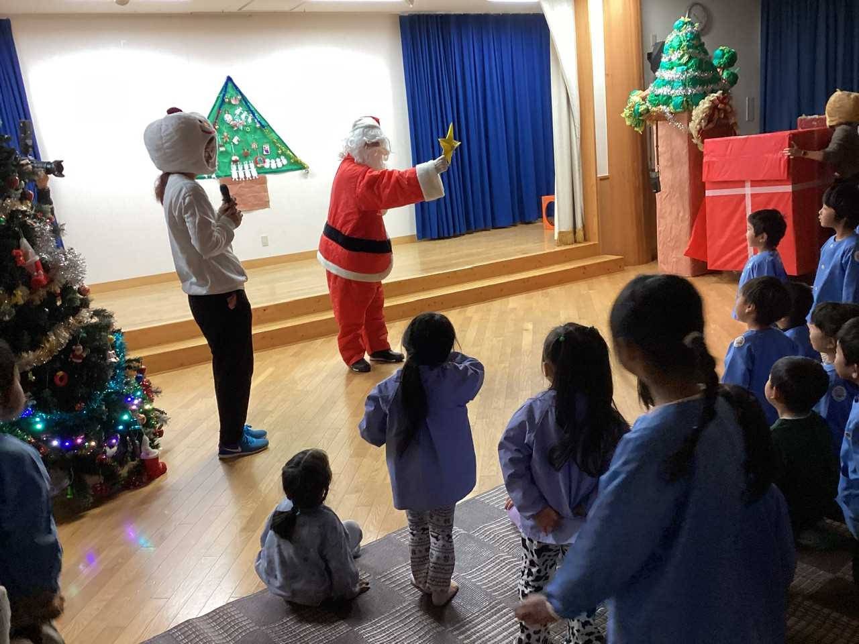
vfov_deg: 45.4
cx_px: 430
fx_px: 769
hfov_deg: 58.4
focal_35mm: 31
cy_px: 322
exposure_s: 1/50
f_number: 2.4
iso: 200
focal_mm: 3.3
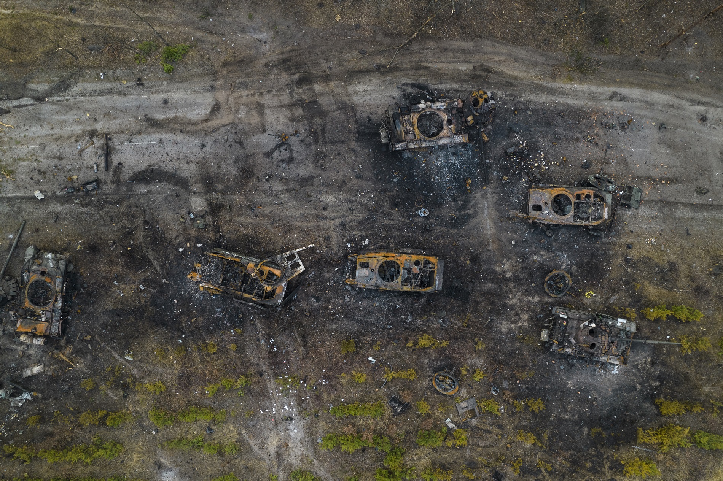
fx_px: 442
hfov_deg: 78.6
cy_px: 240
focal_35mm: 22
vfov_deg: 57.2
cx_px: 362
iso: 130
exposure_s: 1/15
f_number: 2.8
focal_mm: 8.38
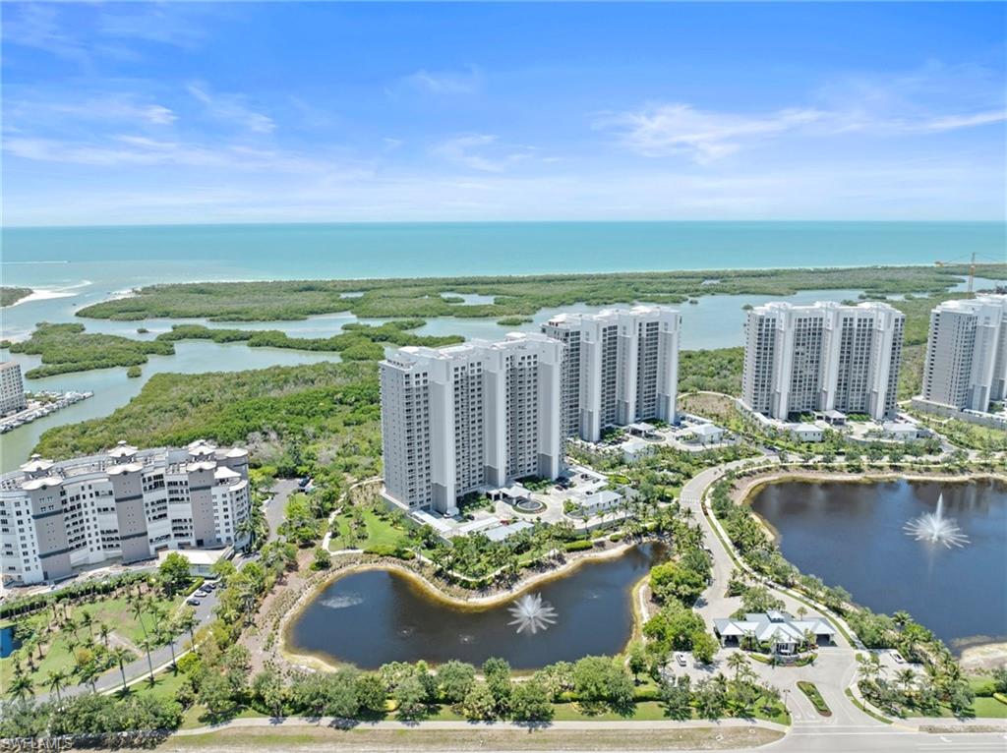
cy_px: 376
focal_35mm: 24
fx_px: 698
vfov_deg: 56.7
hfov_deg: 71.6
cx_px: 504
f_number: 2.8
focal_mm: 12.29
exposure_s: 1/1250
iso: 100
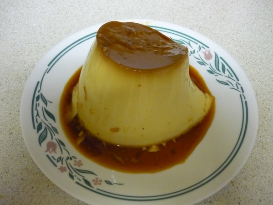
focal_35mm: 33
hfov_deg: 55.4
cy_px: 102
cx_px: 136
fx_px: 260
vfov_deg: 42.9
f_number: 2.8
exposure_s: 1/30
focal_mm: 5.5
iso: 800
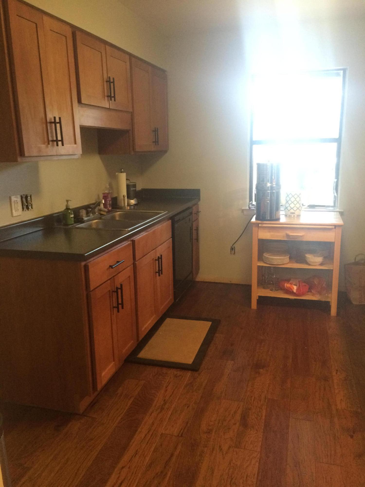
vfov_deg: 61.7
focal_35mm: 29
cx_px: 182
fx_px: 408
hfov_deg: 48.2
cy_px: 244
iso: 320
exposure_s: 1/30
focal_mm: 4.15
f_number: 2.2
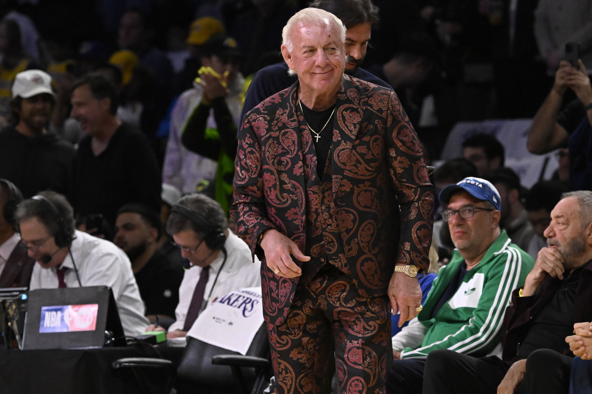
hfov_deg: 6.2
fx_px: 5425
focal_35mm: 330
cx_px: 296
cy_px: 197
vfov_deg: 4.2
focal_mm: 220
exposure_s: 1/1000
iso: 5000
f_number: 5.6
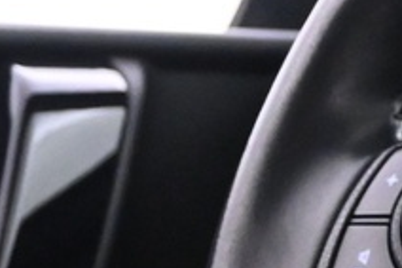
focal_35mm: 224
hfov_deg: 8.5
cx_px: 908
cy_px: 300
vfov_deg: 6.1
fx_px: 2498
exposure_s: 1/25
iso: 2500
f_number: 3.8
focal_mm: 19.5
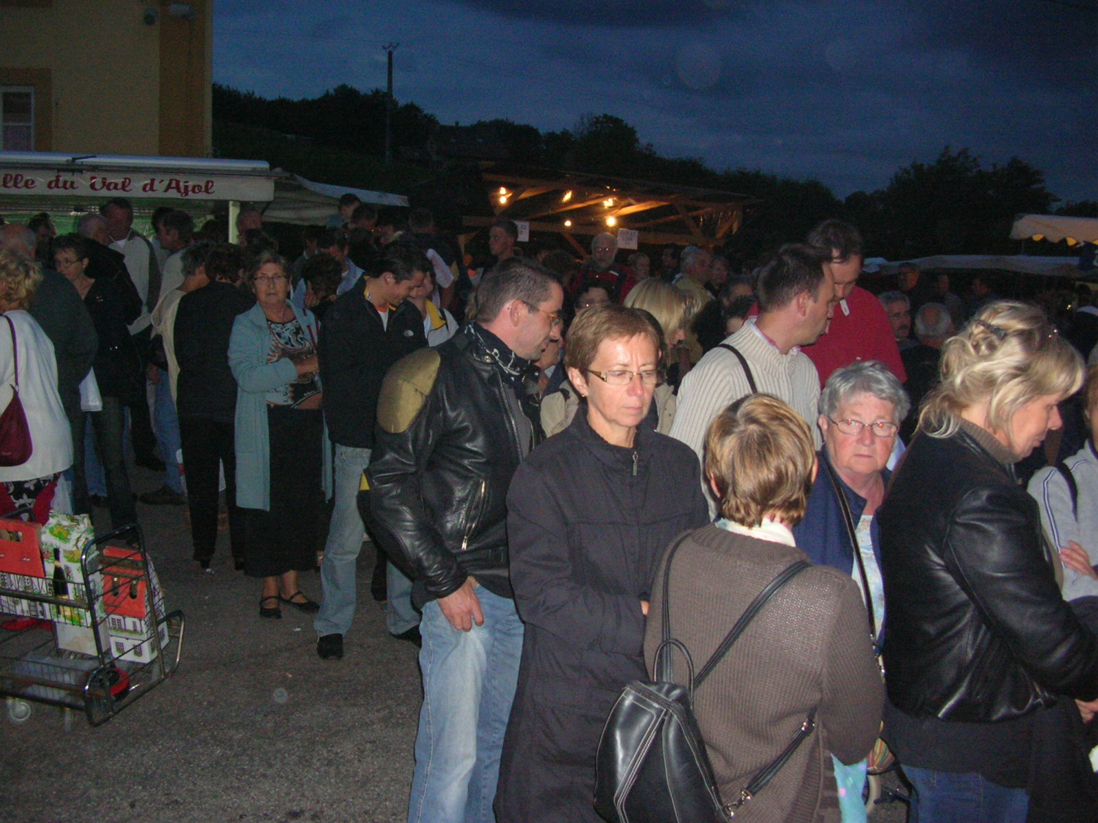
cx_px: 549
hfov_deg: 52.6
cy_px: 412
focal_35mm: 35
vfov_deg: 40.7
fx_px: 1110
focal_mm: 5.8
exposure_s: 1/60.1
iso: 200
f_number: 2.8
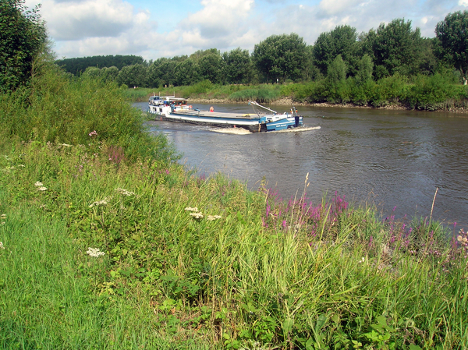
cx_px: 234
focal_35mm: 34
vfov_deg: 41.7
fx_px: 459
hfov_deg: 54.0
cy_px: 175
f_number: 4.9
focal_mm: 5.7
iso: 50
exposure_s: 1/295
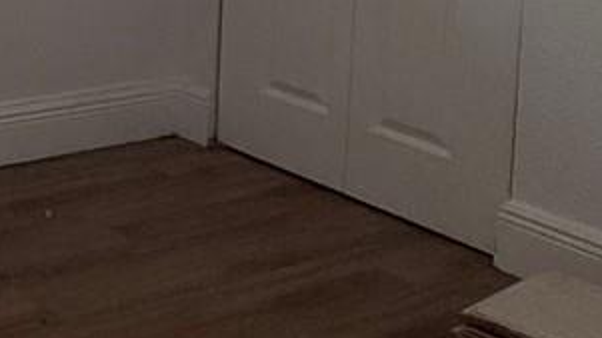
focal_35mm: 81
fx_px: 1292
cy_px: -182
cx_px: -178
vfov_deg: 13.9
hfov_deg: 23.3
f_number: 2.2
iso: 50
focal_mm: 2.22
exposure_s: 1/277
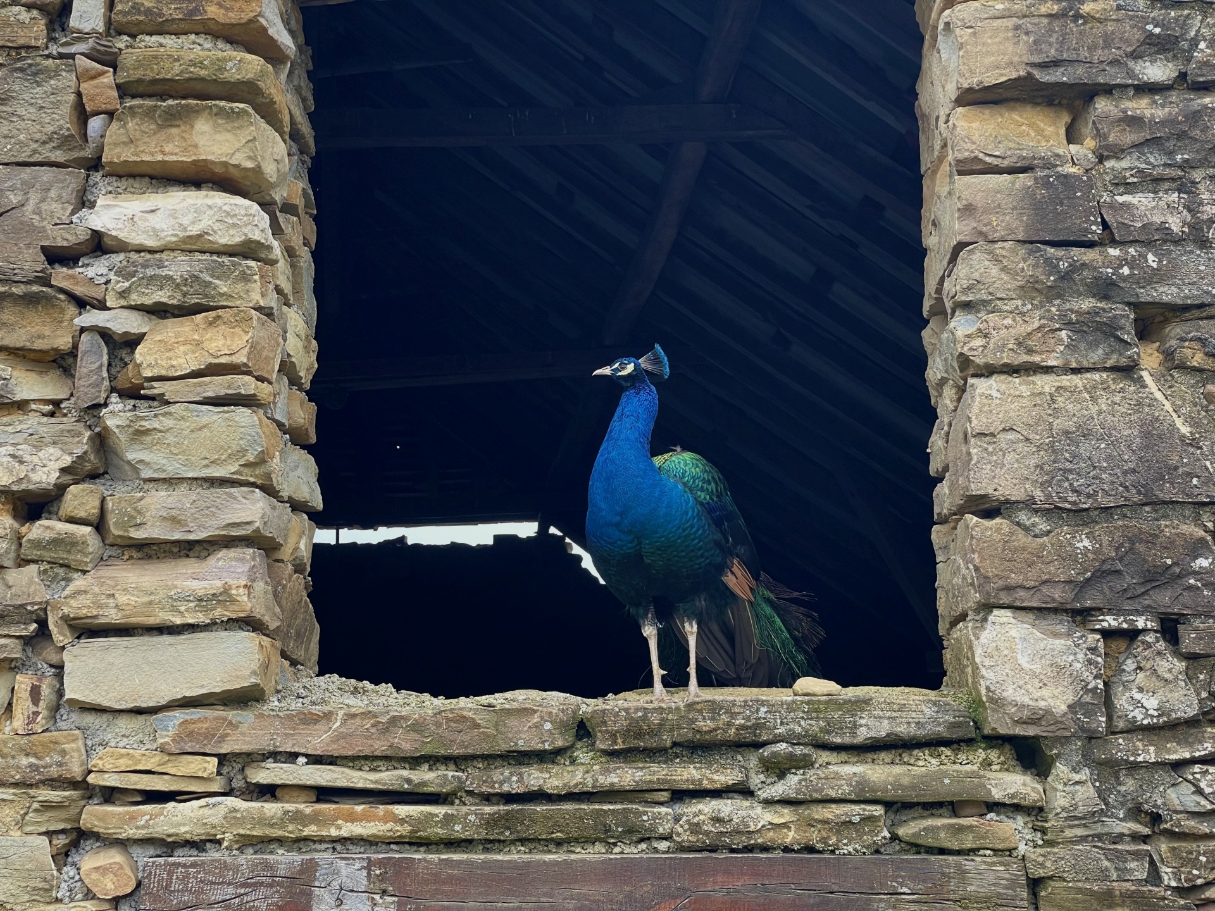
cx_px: 608
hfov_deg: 36.8
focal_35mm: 52
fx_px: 1825
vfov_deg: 28.0
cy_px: 456
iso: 40
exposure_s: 1/99
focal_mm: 6
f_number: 2
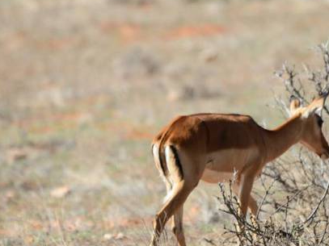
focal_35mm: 990
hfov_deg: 2.0
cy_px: 175
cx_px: 216
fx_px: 9406
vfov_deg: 1.5
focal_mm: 400
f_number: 5.6
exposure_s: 1/640
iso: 220
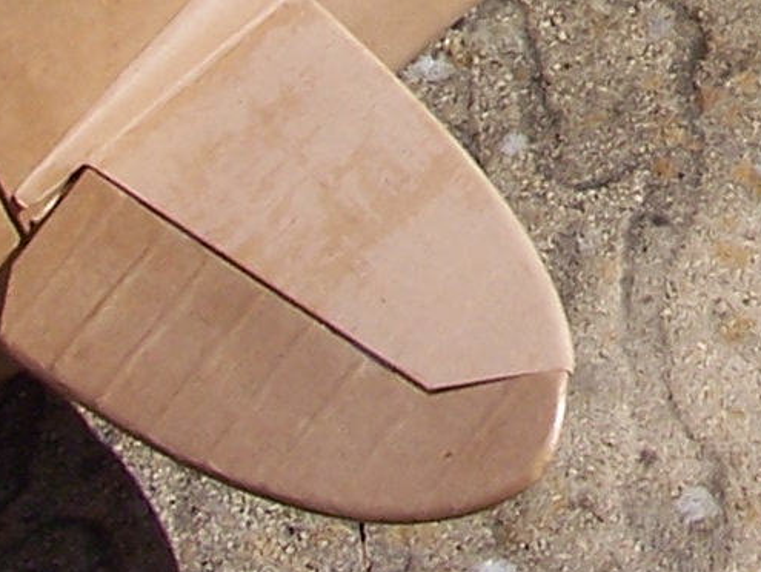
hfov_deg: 10.1
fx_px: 4092
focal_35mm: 186
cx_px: 1298
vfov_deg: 7.7
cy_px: -566
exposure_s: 1/350
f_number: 5.6
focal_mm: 6.7
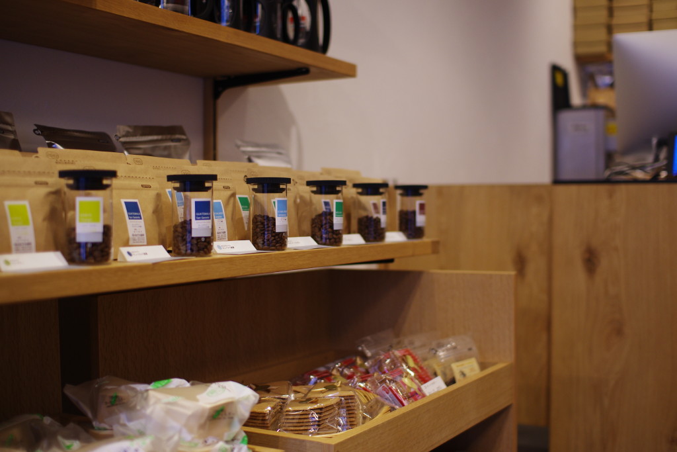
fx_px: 846
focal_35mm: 45
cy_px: 226
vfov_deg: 29.9
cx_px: 338
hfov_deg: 43.6
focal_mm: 30
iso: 200
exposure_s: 1/125
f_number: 1.8
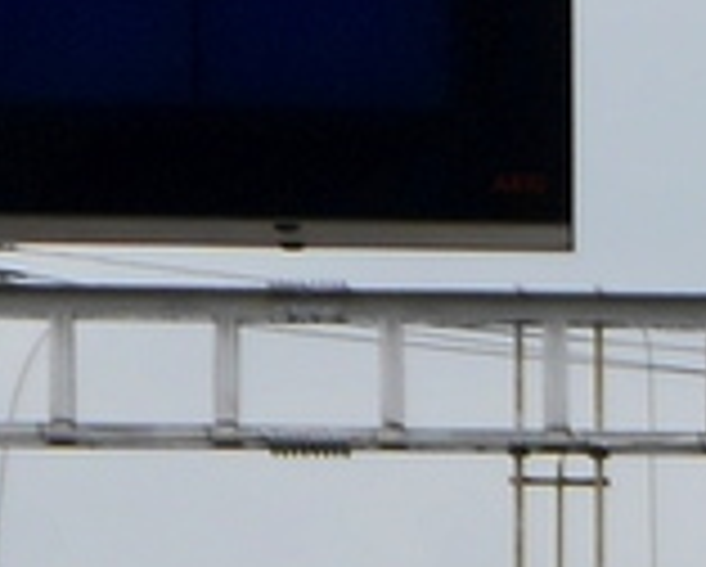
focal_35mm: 574
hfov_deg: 3.3
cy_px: 1262
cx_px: 2087
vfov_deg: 2.7
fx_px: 12009
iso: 160
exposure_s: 1/200
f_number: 6.3
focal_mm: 42
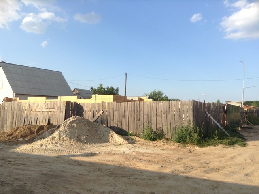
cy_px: 97
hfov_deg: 55.4
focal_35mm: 33
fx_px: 247
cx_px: 130
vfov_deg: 42.8
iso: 32
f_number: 2.4
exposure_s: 1/724
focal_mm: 3.3
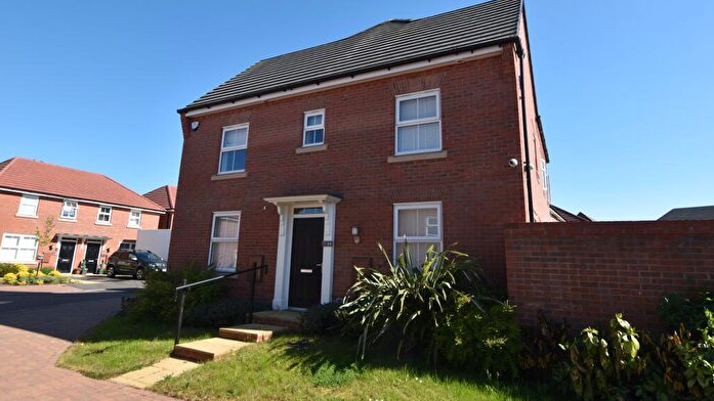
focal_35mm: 21
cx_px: 356
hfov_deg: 85.1
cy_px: 166
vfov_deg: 54.4
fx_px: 389
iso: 100
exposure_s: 1/200
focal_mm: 13
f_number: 7.1
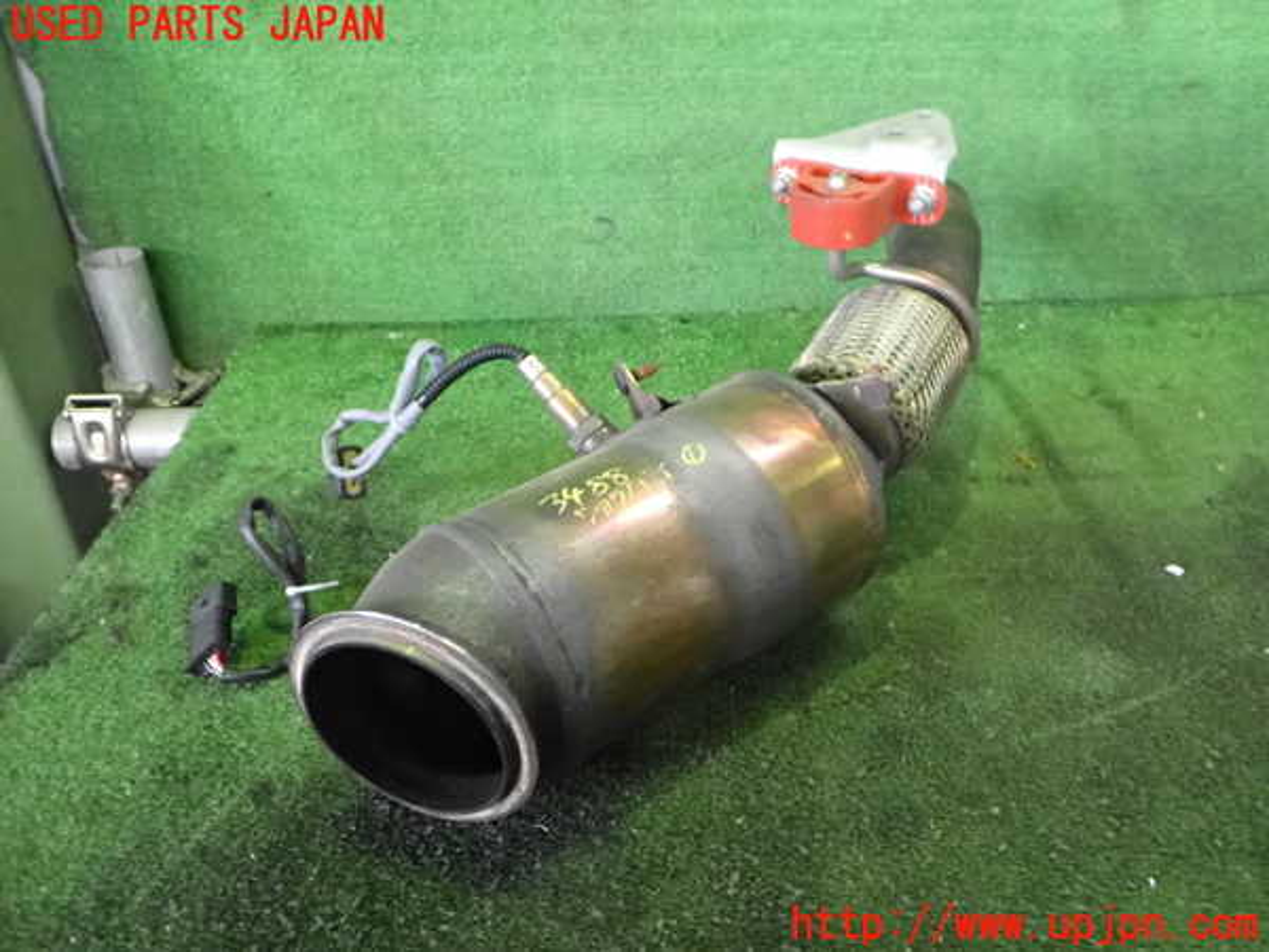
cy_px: 476
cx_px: 634
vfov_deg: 46.8
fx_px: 1100
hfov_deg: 60.0
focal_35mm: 30
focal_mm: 5.4
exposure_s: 1/125
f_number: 2.3
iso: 2000
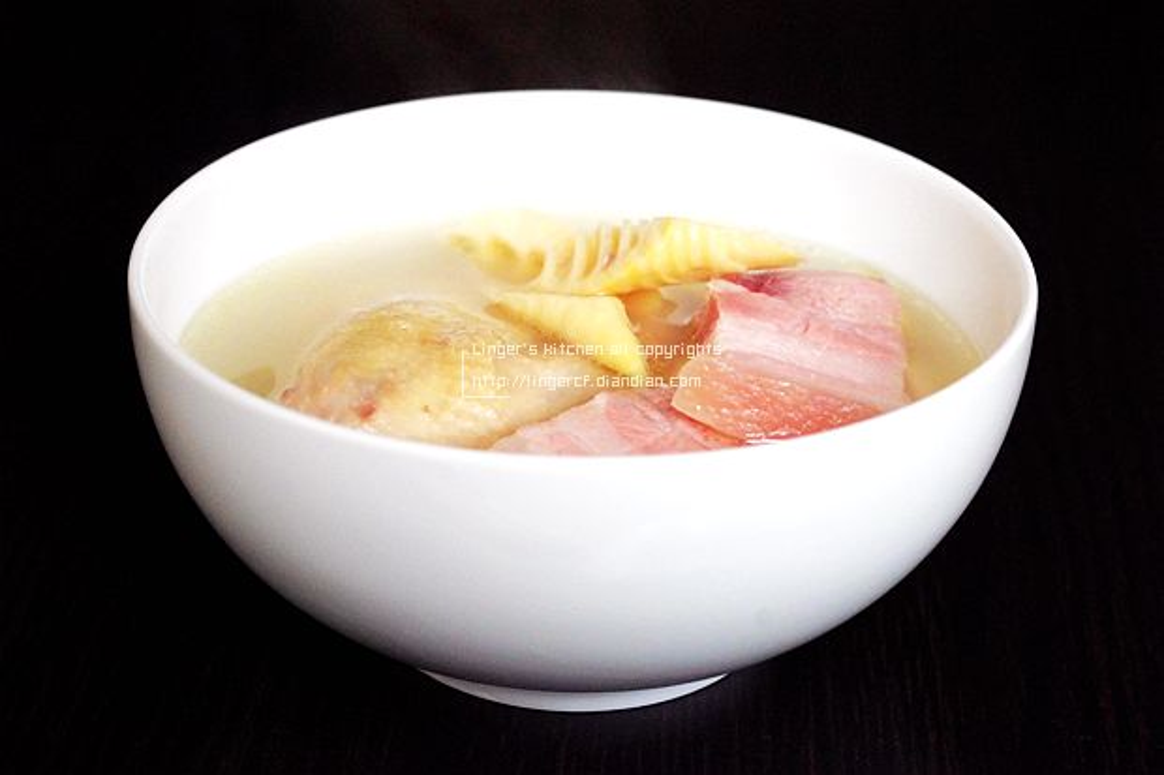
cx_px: 582
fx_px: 2424
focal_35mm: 75
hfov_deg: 27.0
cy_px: 388
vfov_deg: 18.2
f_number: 5.6
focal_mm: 50
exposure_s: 1/800
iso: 1600
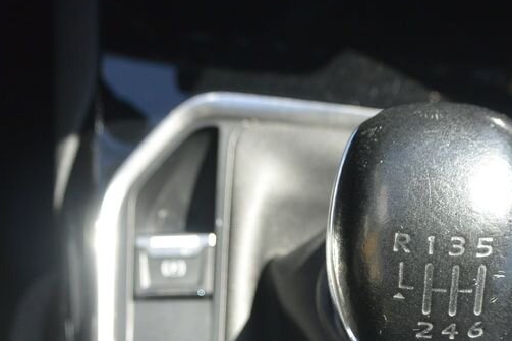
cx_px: 327
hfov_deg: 36.0
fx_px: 782
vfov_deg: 23.8
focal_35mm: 55
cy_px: 318
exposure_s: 1/250
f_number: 3.5
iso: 160
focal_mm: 10
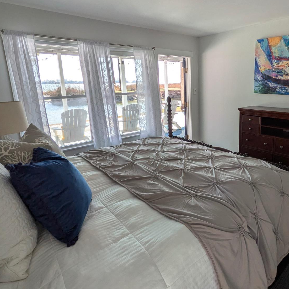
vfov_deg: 66.9
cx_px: 195
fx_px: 217
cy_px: 122
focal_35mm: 23
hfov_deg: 65.3
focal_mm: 1.85
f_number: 2.2
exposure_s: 1/302
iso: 47
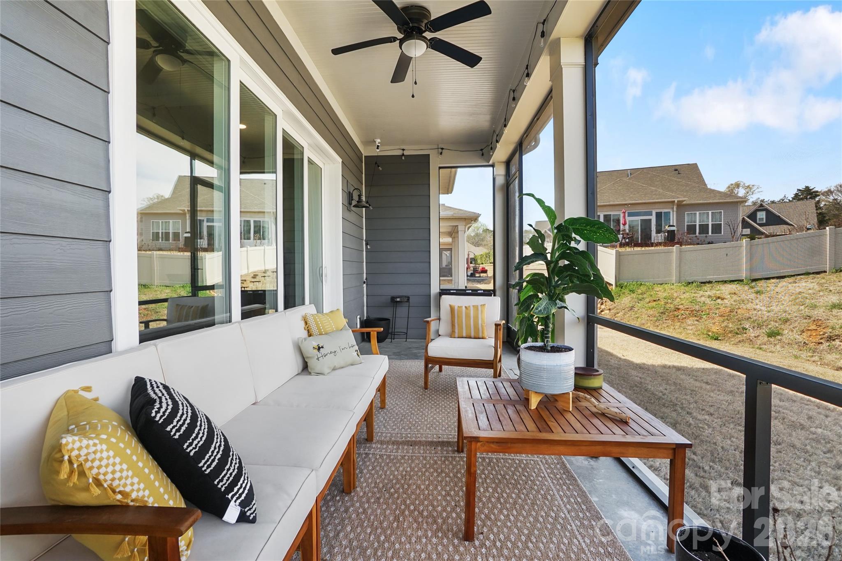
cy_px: 280
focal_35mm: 16
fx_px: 374
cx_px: 421
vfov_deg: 73.7
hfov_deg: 96.7
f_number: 9
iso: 400
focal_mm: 11
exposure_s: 1/15
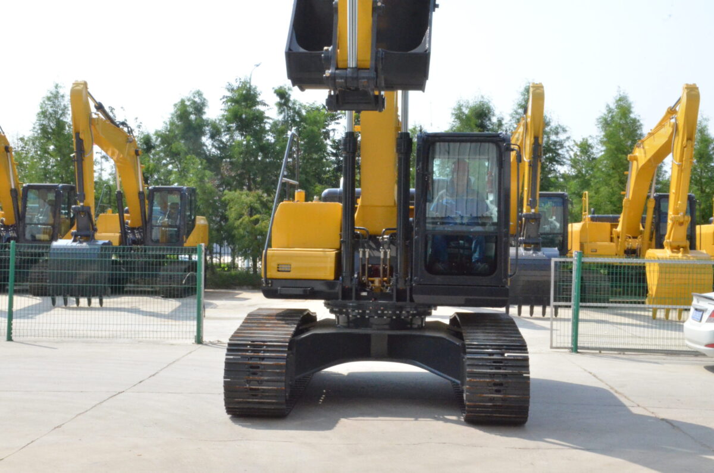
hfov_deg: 35.1
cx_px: 357
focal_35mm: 57
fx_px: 1128
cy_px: 236
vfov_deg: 23.7
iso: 5000
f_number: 29
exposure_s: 1/400
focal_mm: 38
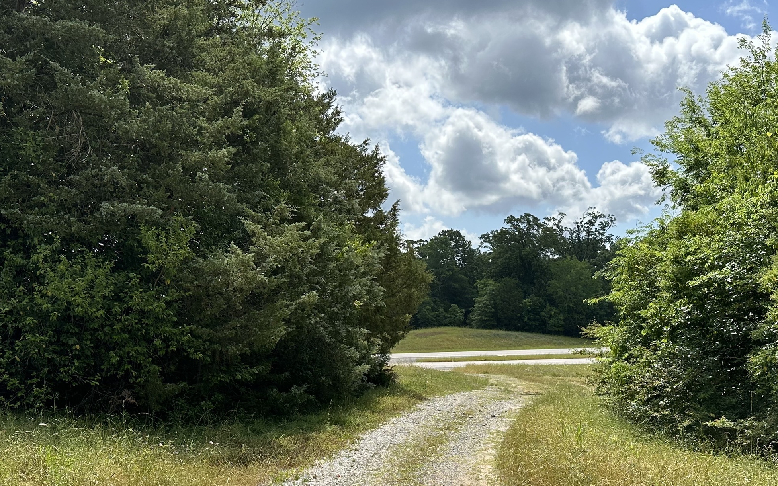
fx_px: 848
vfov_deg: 31.3
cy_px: 377
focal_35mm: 40
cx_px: 444
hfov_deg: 49.1
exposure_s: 1/5263
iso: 80
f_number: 1.78
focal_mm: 6.86
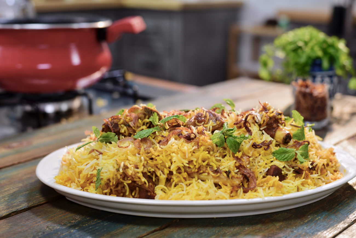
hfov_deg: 39.6
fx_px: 495
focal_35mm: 50
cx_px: 178
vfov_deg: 27.0
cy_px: 119
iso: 320
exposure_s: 1/50
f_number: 3.5
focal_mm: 50
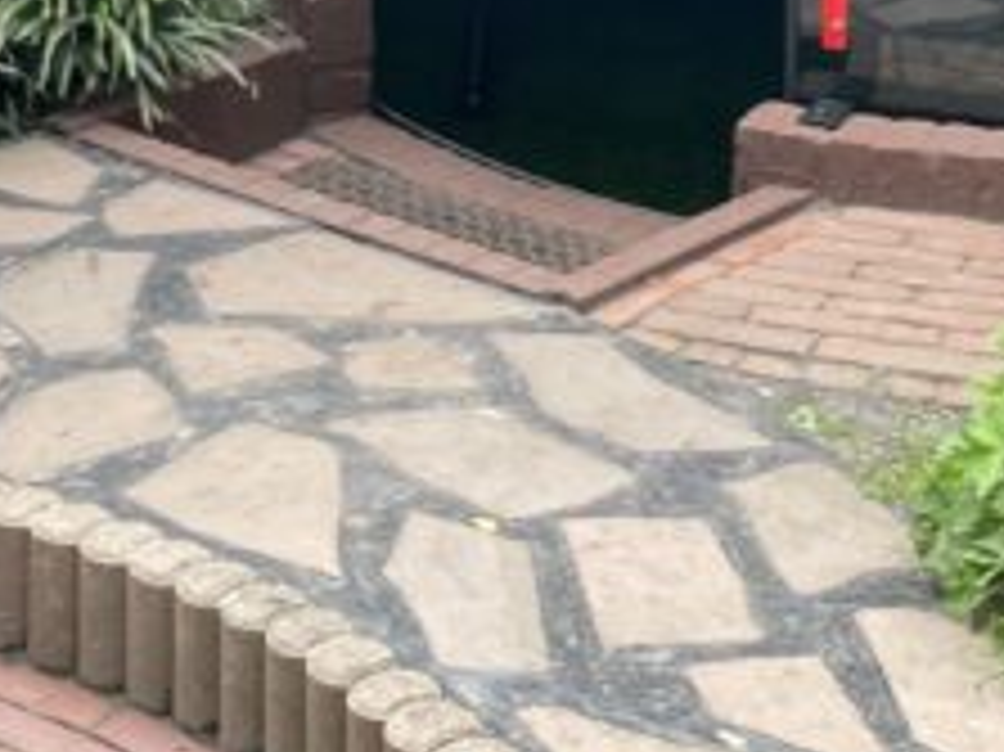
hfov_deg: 18.9
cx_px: 662
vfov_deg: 13.3
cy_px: -441
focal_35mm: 104
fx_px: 3015
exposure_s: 1/121
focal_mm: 4.2
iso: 100
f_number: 1.6
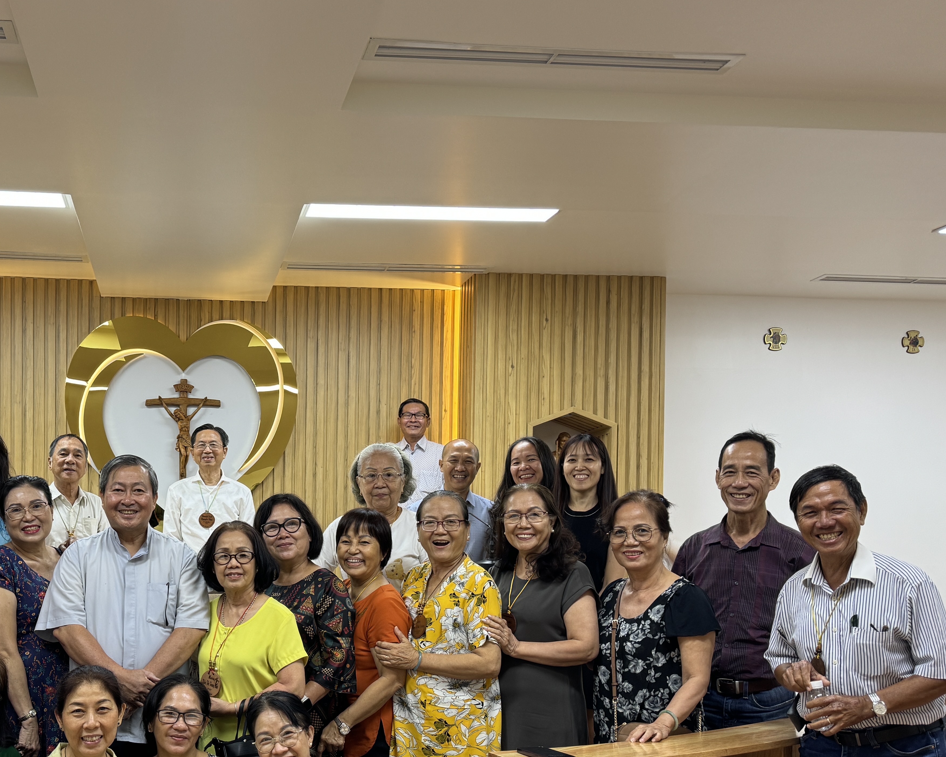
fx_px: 1064
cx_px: 261
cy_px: 534
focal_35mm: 38
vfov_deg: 38.5
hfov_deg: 46.6
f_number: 1.78
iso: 125
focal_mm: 6.76
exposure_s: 1/50
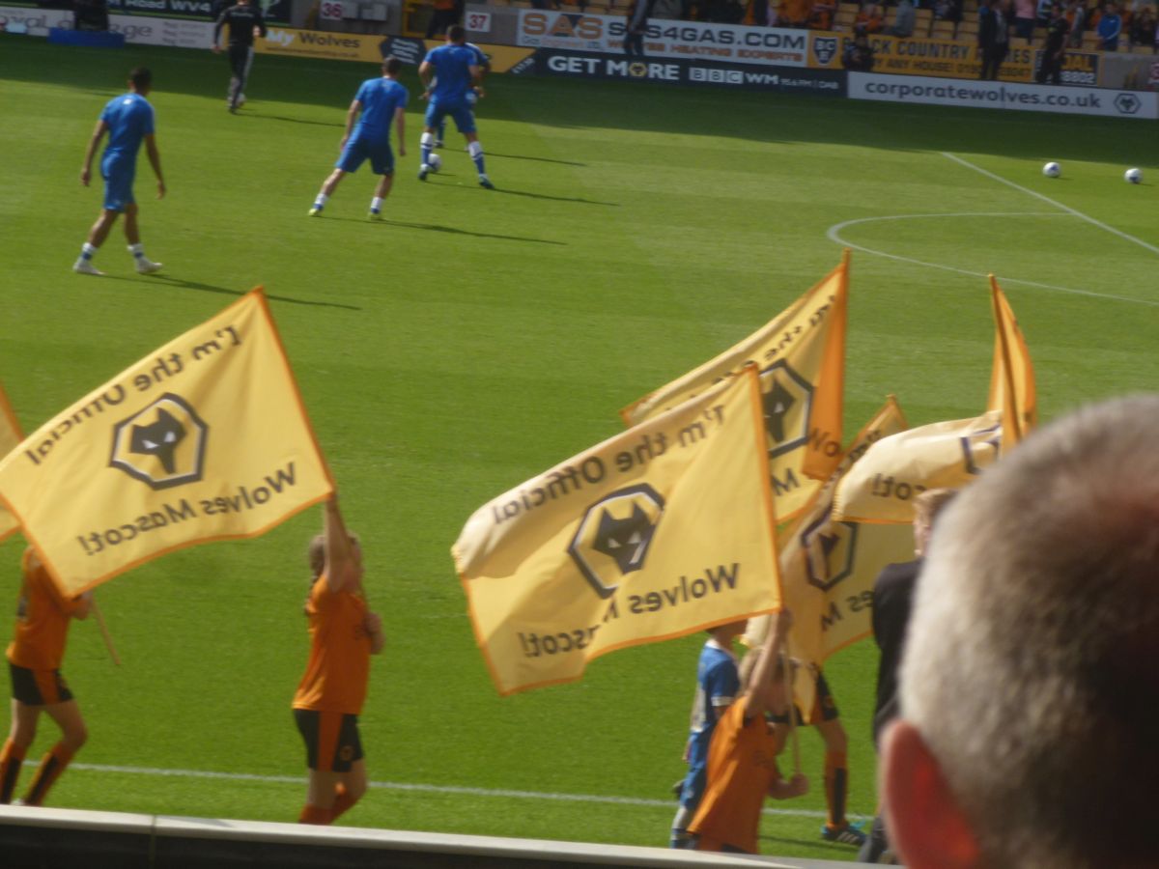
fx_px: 5190
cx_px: 580
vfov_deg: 9.6
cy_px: 434
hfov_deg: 12.7
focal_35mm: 155
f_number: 6.3
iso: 100
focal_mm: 27.7
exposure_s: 1/250
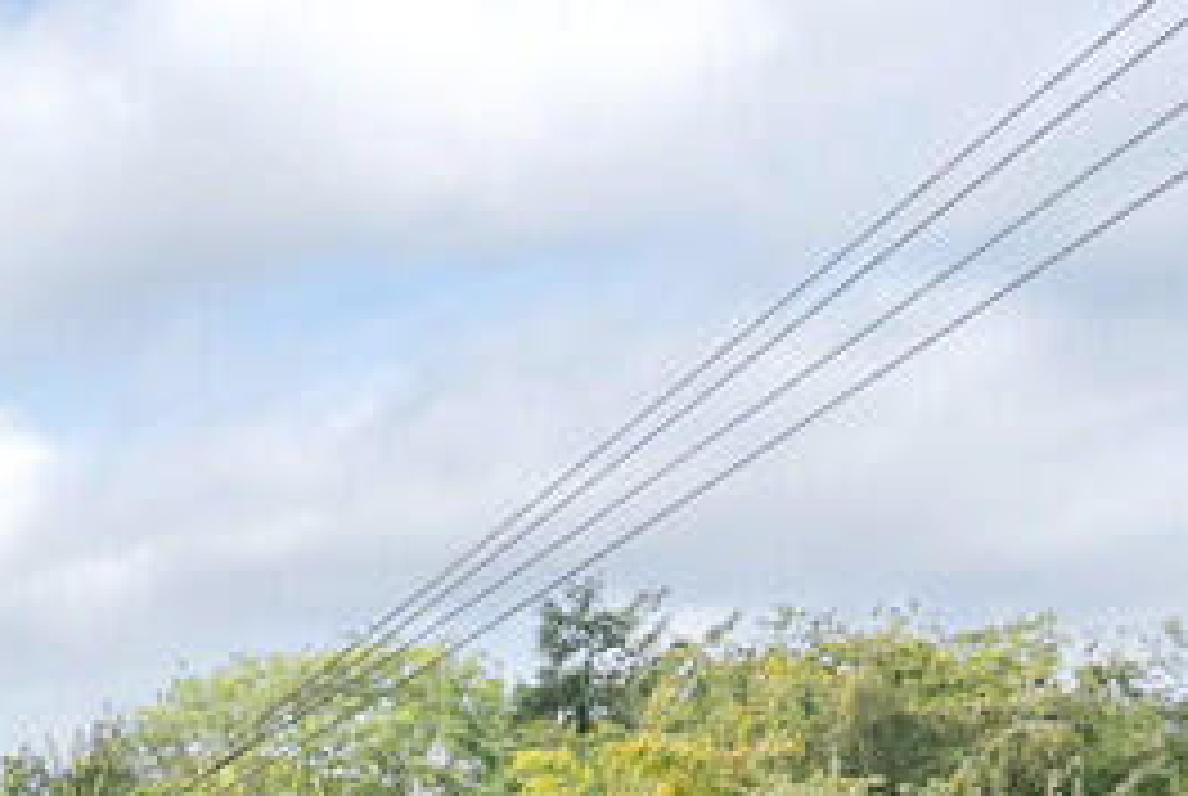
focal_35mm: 62
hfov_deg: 21.6
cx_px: -922
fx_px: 2049
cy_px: 1210
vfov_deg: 19.1
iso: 1000
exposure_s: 1/1000
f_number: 7.1
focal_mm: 16
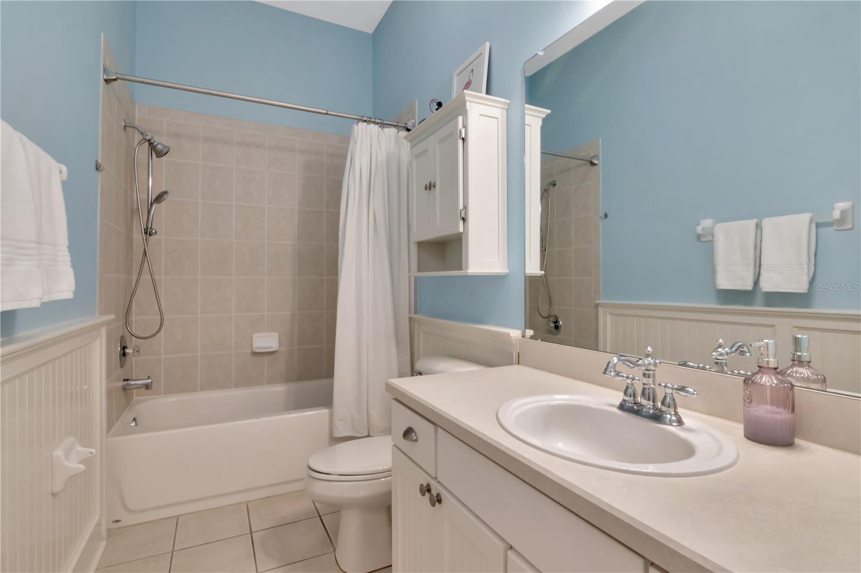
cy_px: 286
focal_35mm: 17
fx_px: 412
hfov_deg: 92.5
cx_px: 430
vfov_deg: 69.6
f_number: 20
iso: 1000
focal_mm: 11.5
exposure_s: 1/10
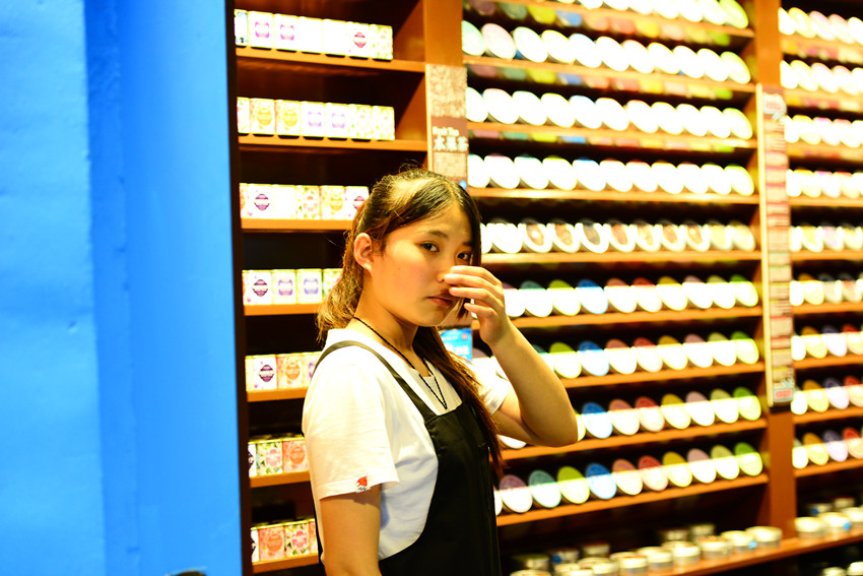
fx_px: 1678
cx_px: 432
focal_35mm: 70
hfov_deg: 28.8
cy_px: 288
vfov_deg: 19.5
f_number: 3.2
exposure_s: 1/100
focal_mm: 70
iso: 1000
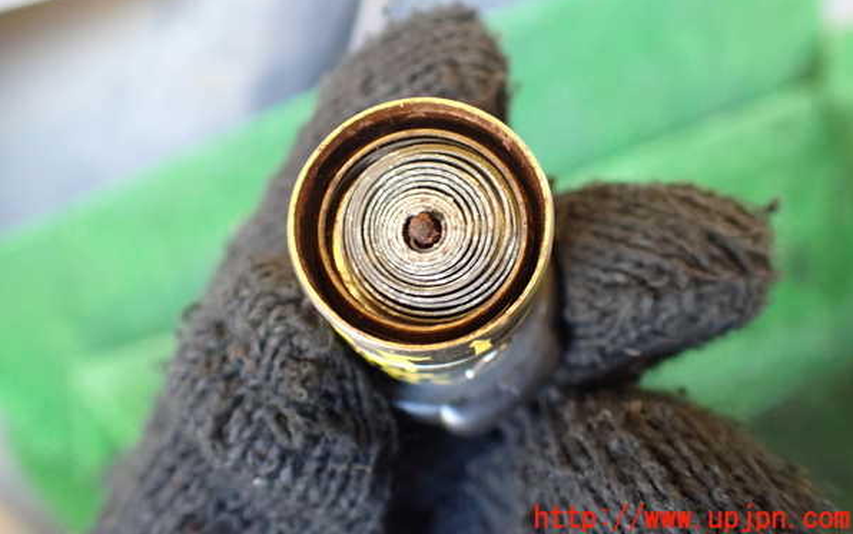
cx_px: 428
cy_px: 215
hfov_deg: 59.6
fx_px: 744
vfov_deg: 39.3
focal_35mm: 32
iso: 800
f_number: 2.3
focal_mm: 5.4
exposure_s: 1/80
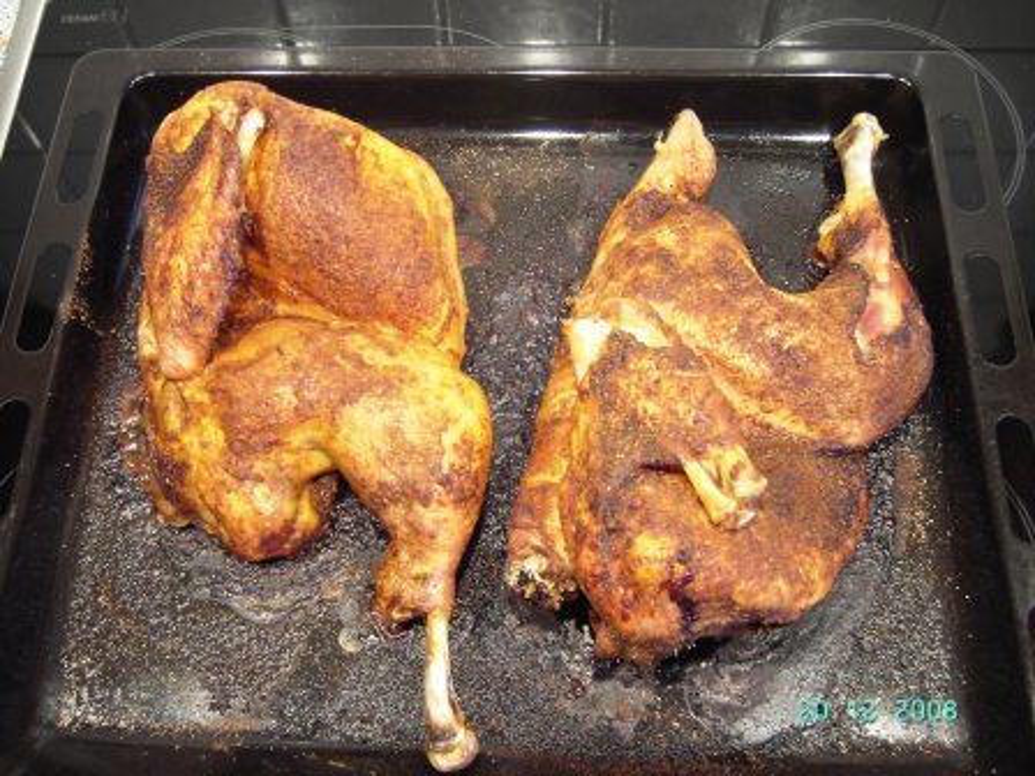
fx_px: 1046
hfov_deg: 52.6
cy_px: 388
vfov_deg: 40.7
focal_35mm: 35
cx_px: 518
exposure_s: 1/11
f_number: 2.8
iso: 200
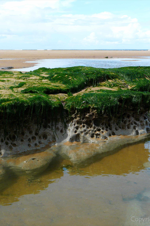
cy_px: 113
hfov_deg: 23.8
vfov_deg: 35.1
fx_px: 356
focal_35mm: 57
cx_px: 78
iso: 100
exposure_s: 1/320
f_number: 5
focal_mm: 6.7
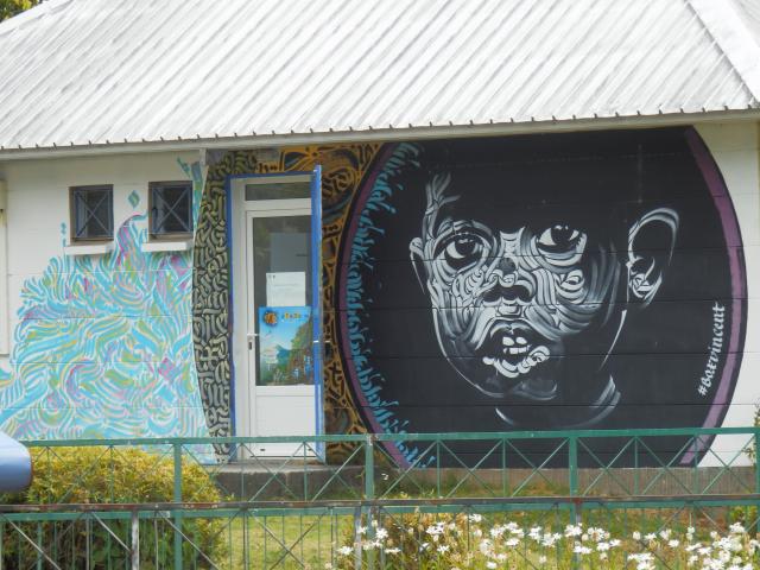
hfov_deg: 11.7
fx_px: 3710
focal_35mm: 169
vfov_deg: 8.8
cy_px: 285
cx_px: 380
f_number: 5.7
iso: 80
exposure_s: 1/160
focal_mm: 30.2
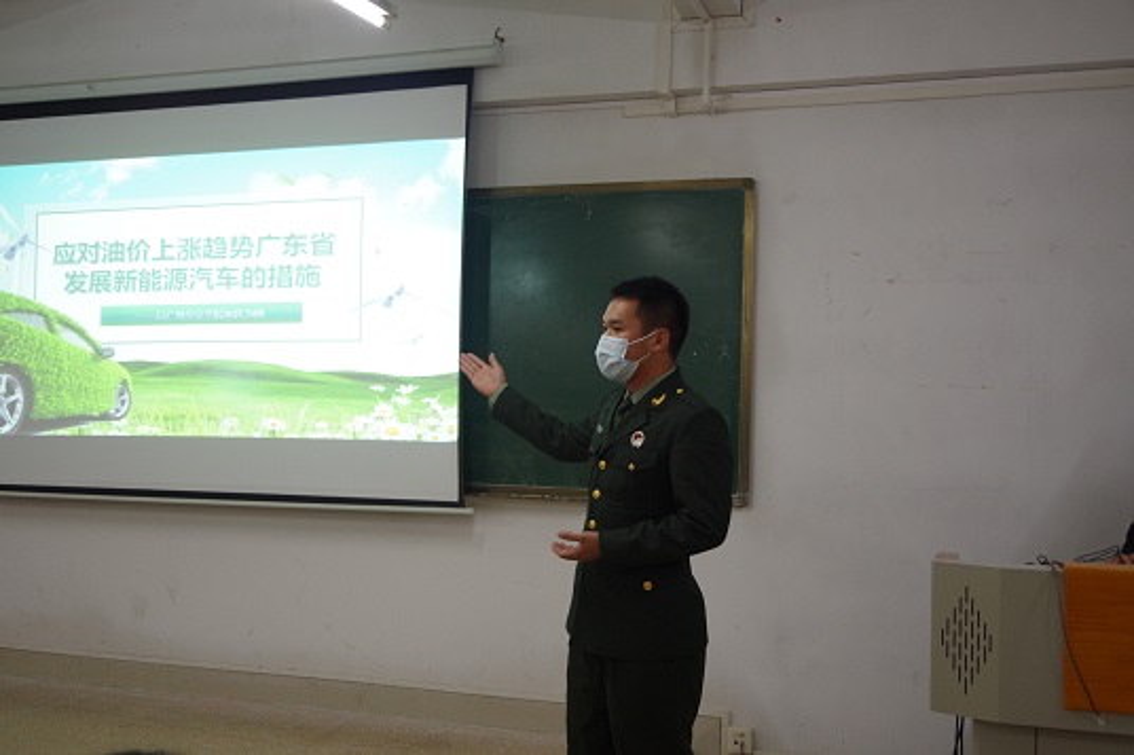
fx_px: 1134
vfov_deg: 36.9
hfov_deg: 53.1
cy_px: 378
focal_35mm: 36
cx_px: 567
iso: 800
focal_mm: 24
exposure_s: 1/50
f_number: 4
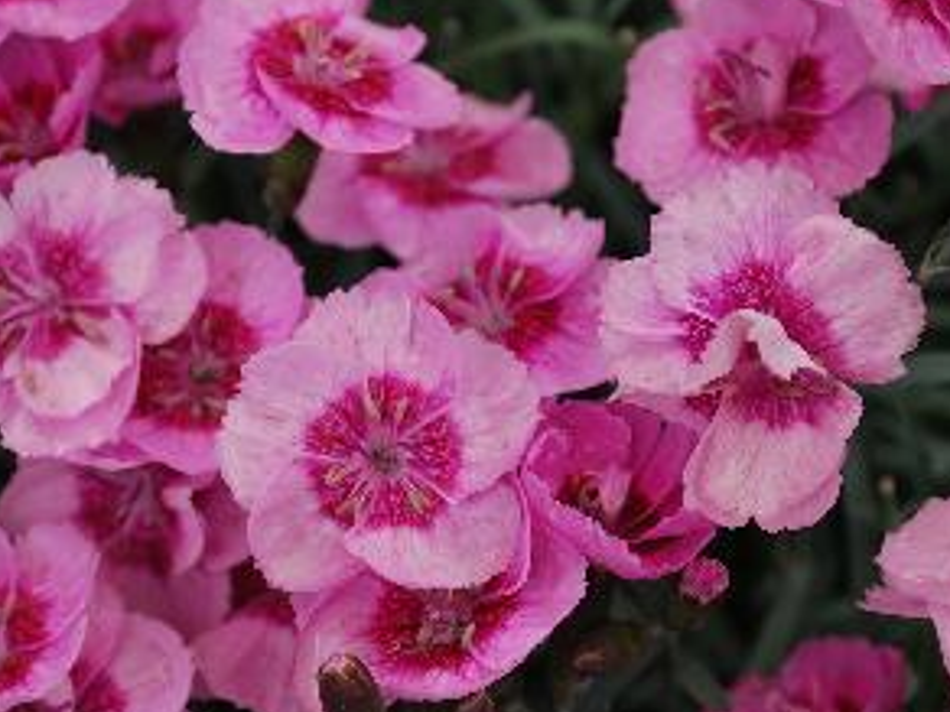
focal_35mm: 95
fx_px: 2607
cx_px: 475
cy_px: 338
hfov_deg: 20.7
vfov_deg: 15.6
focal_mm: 48
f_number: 5.6
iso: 100
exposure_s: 1/125
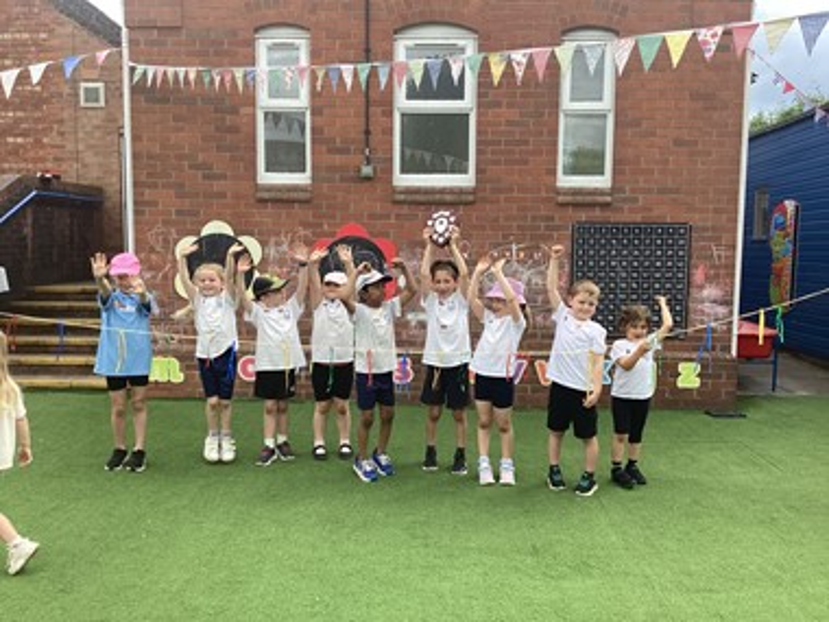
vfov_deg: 45.4
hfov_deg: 58.4
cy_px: 311
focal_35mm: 31
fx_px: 742
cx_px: 414
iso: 25
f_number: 2.4
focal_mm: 3.3
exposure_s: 1/345
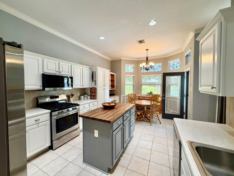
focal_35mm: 14
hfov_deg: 102.1
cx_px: 117
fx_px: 95
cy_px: 88
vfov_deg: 85.7
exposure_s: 1/120
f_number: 2.2
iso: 250
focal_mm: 2.22
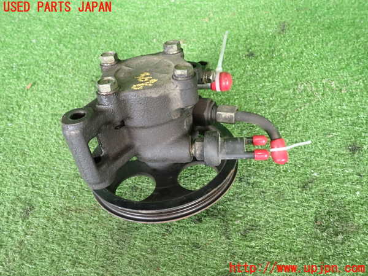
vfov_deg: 49.7
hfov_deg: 63.4
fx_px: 298
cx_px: 184
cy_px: 138
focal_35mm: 28
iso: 200
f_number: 2.2
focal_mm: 5.05
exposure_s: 1/40
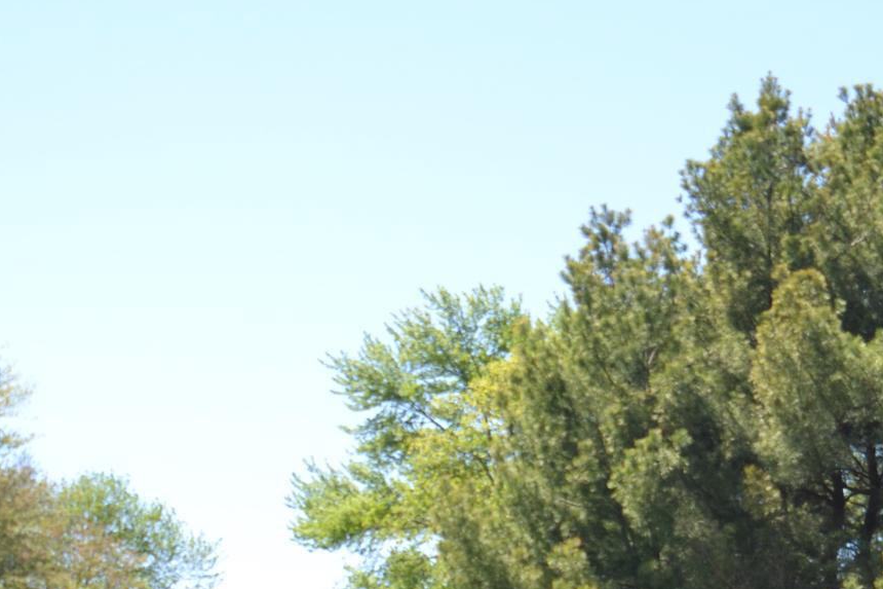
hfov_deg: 20.0
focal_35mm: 100
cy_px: 614
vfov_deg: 13.5
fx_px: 2452
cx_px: 818
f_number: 5.6
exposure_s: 1/200
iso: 100
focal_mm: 28
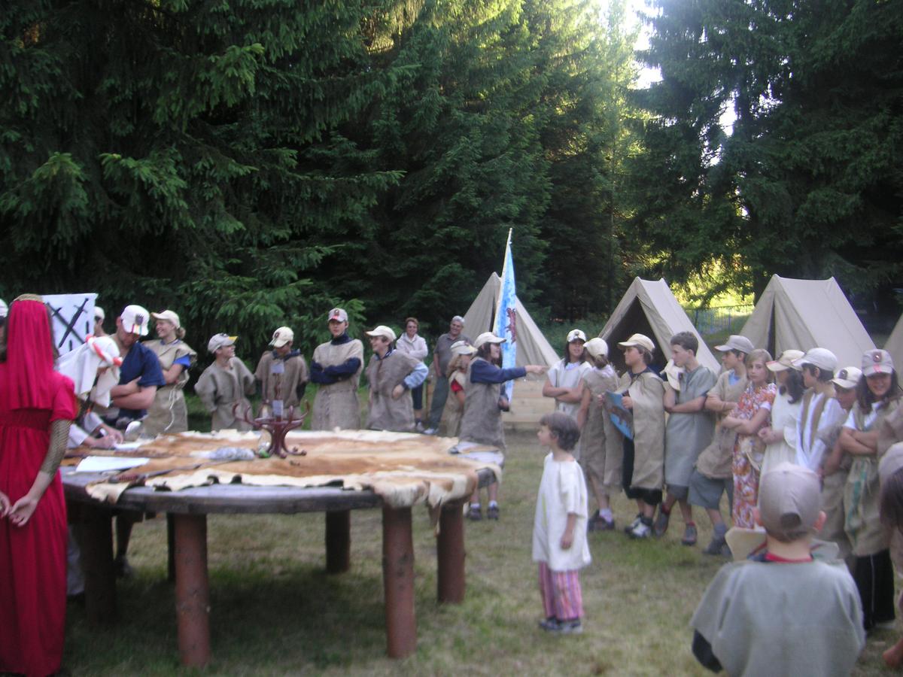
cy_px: 338
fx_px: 965
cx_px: 452
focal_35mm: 37
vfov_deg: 38.7
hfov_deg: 50.1
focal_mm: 6.1
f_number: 2.8
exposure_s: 1/45
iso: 50
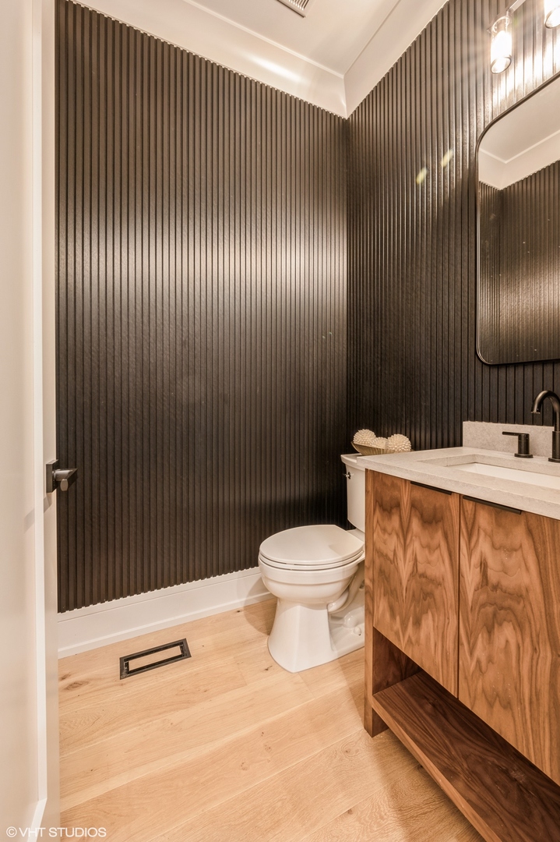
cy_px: 421
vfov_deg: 104.3
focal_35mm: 14
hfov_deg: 81.2
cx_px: 280
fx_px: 327
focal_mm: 14
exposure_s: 4
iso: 100
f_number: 9
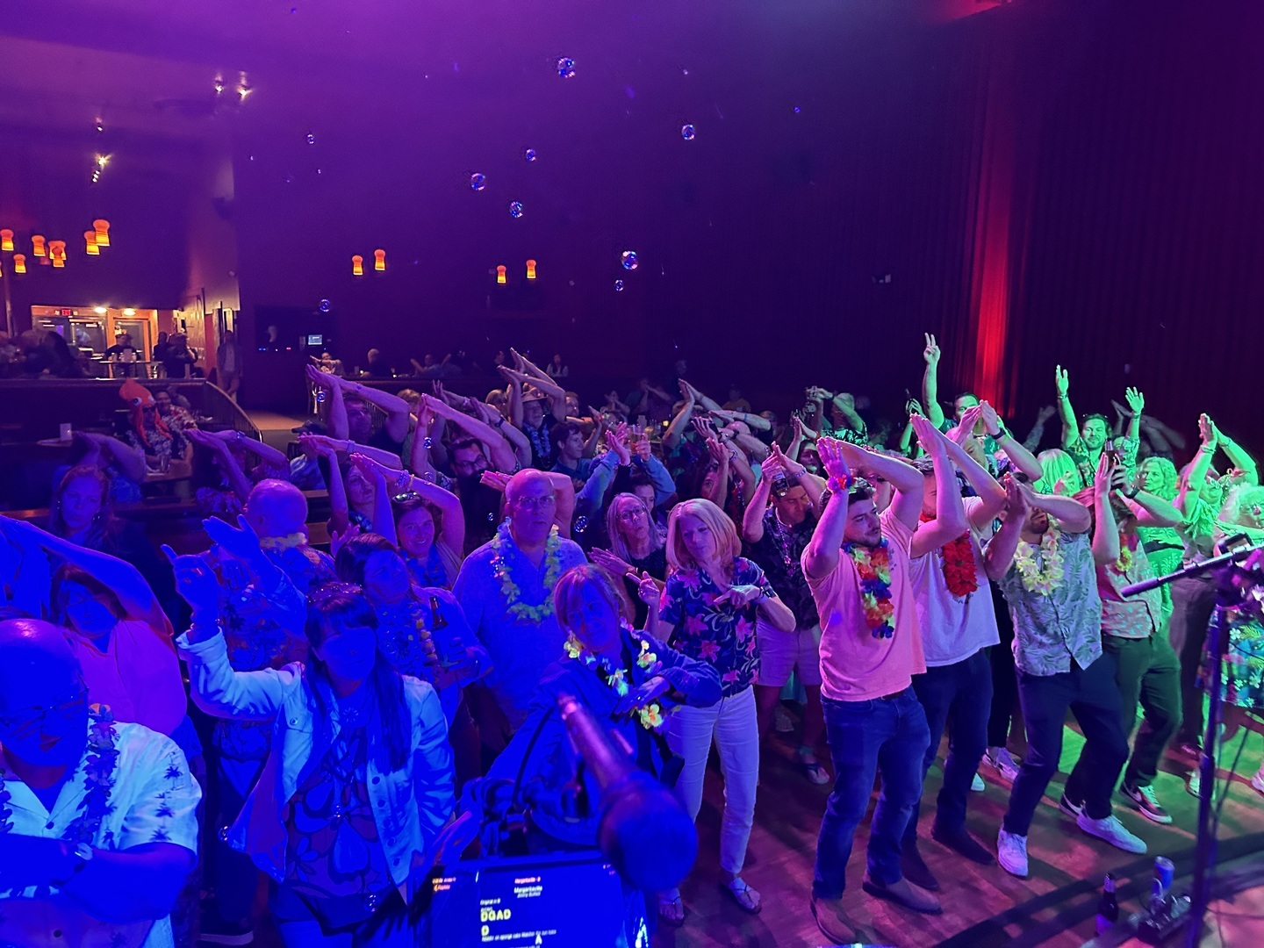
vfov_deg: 53.1
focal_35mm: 26
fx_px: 949
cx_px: 632
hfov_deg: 67.3
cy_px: 474
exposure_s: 1/33
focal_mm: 5.7
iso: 640
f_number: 1.5
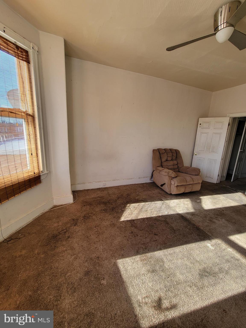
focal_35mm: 13
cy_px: 164
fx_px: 123
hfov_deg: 89.9
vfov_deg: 106.2
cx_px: 123
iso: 80
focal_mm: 2.2
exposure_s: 1/120
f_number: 2.2
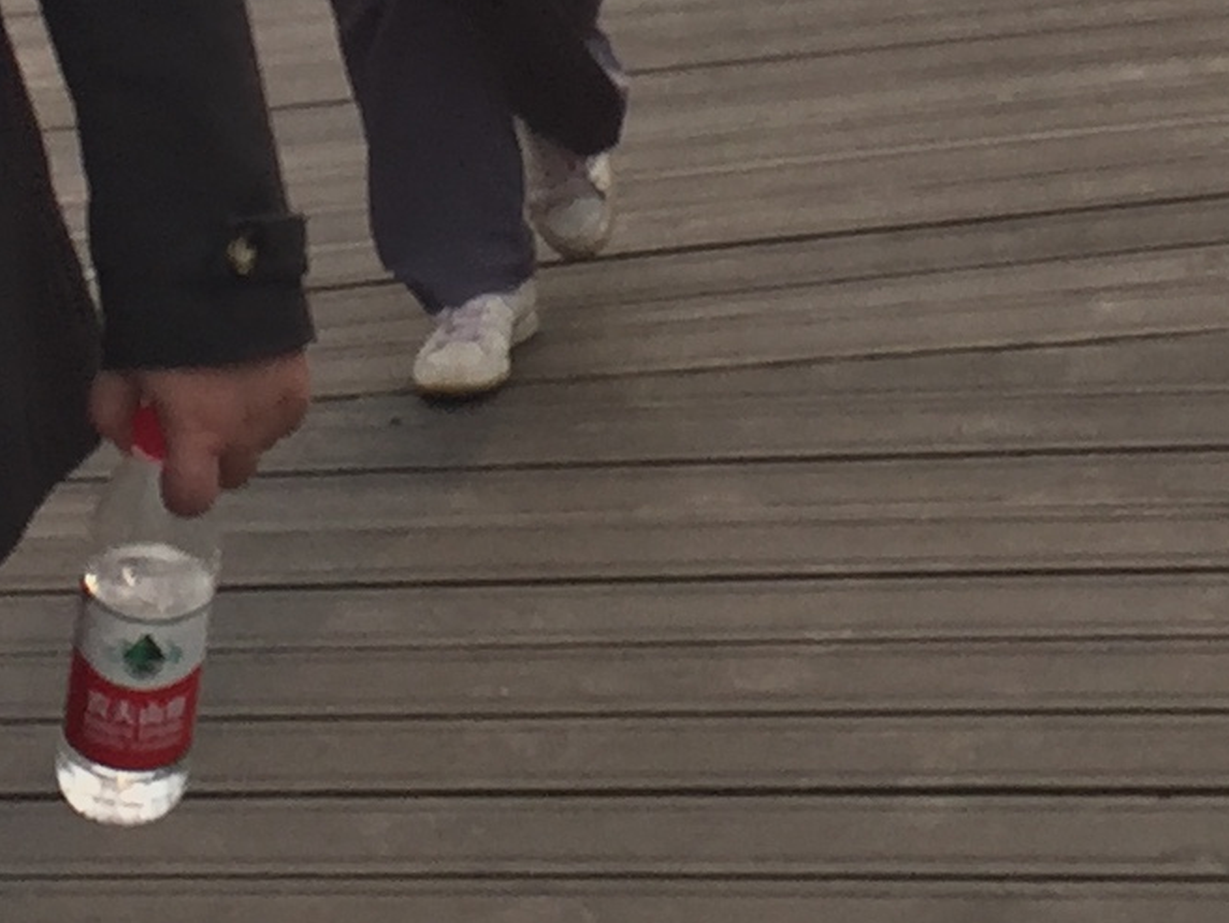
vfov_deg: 10.0
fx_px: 5113
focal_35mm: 144
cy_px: -494
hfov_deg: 13.7
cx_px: 445
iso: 32
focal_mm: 4.15
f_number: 2.2
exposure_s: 1/920
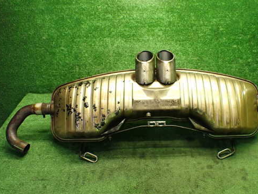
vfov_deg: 38.7
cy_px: 105
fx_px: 276
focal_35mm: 37
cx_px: 153
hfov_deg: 49.8
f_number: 2.3
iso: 800
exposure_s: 1/80
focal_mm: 5.4
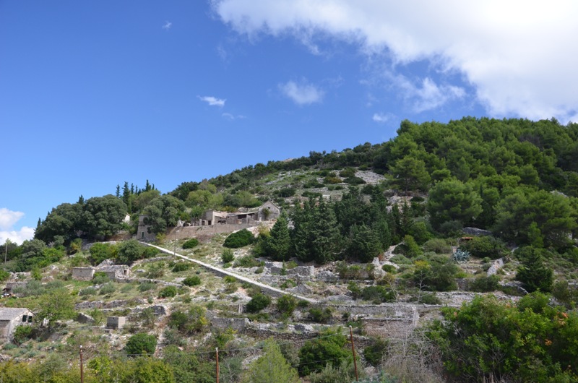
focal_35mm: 38
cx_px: 289
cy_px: 192
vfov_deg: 35.3
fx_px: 601
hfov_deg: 51.4
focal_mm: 25
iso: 200
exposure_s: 1/200
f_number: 7.1
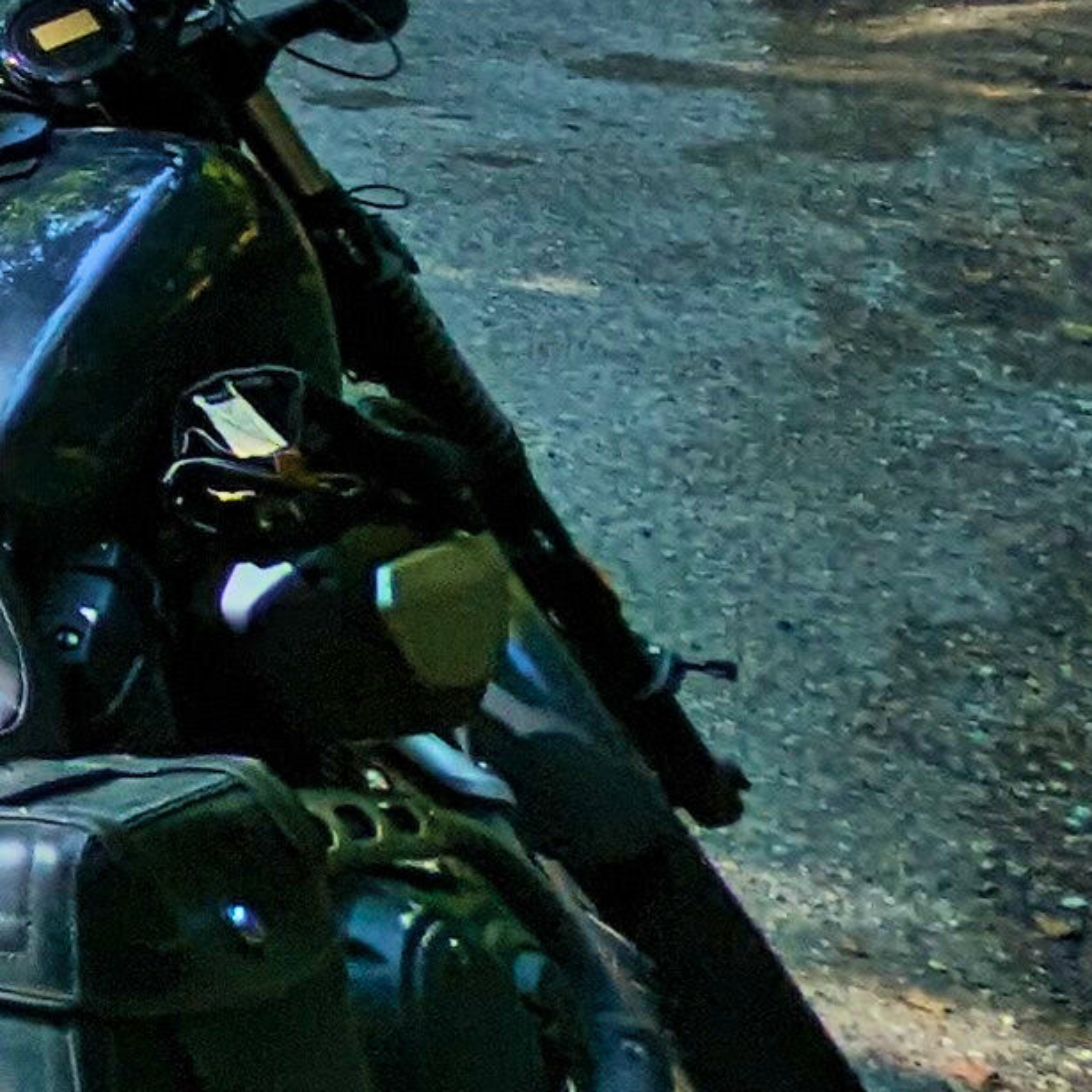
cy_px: -897
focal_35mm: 94
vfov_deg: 15.7
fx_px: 3355
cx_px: -2429
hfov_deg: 10.5
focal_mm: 2.35
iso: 46
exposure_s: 1/415
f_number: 2.2
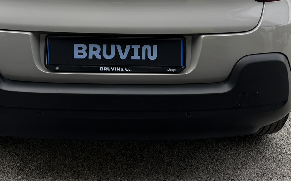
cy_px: -15
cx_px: 114
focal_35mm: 56
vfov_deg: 22.0
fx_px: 444
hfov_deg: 36.1
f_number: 1.78
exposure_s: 1/1464
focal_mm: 6.76
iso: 80
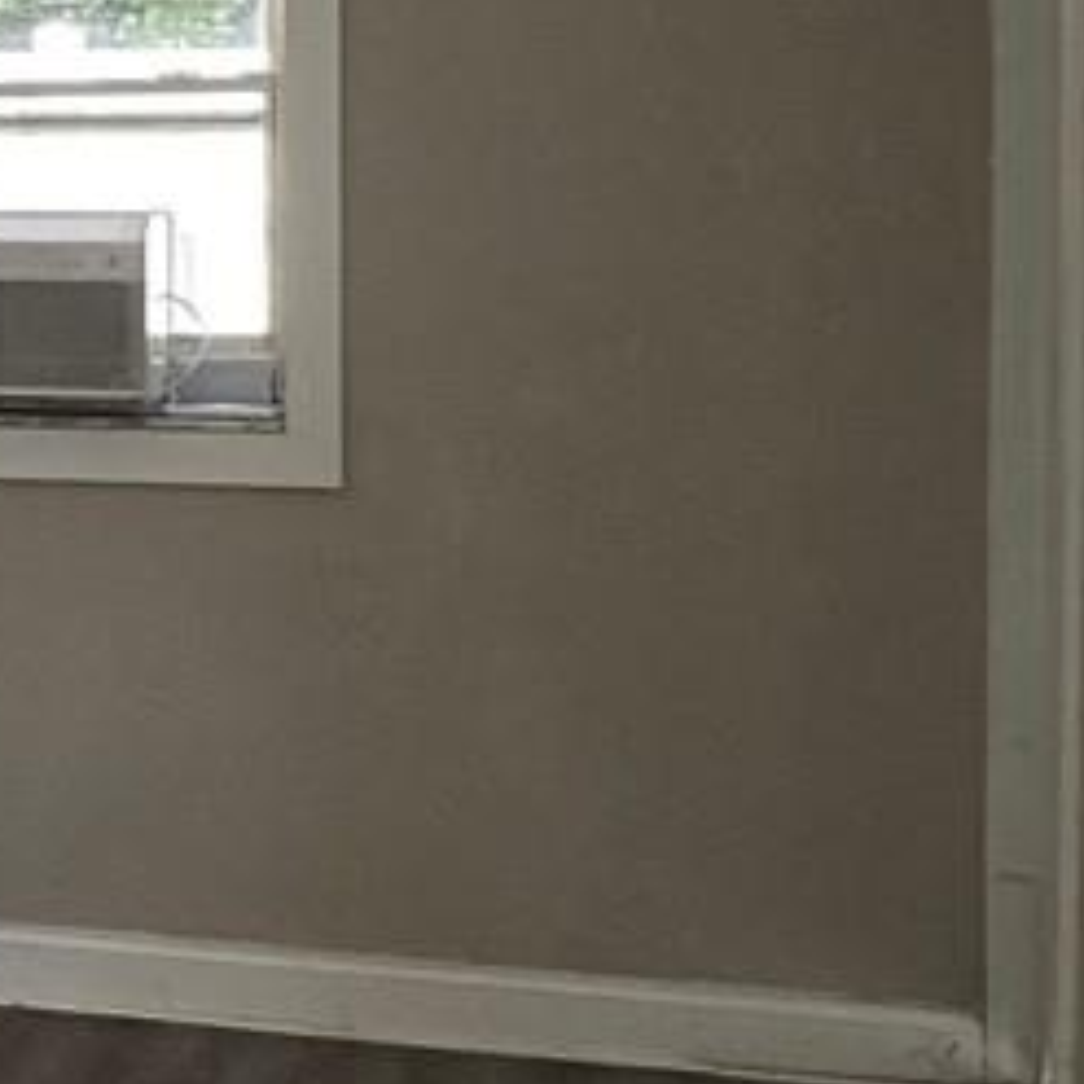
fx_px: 2834
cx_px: -276
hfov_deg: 20.1
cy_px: 228
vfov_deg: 21.4
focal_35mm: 80
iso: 80
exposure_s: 1/99
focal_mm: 2.22
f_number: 2.2
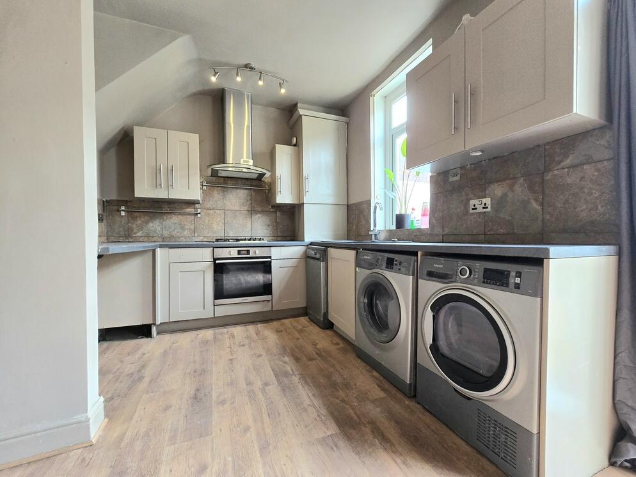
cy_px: 238
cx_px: 318
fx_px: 239
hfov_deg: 106.2
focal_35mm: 13
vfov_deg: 89.9
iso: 250
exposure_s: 1/60.2
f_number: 2.2
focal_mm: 2.2
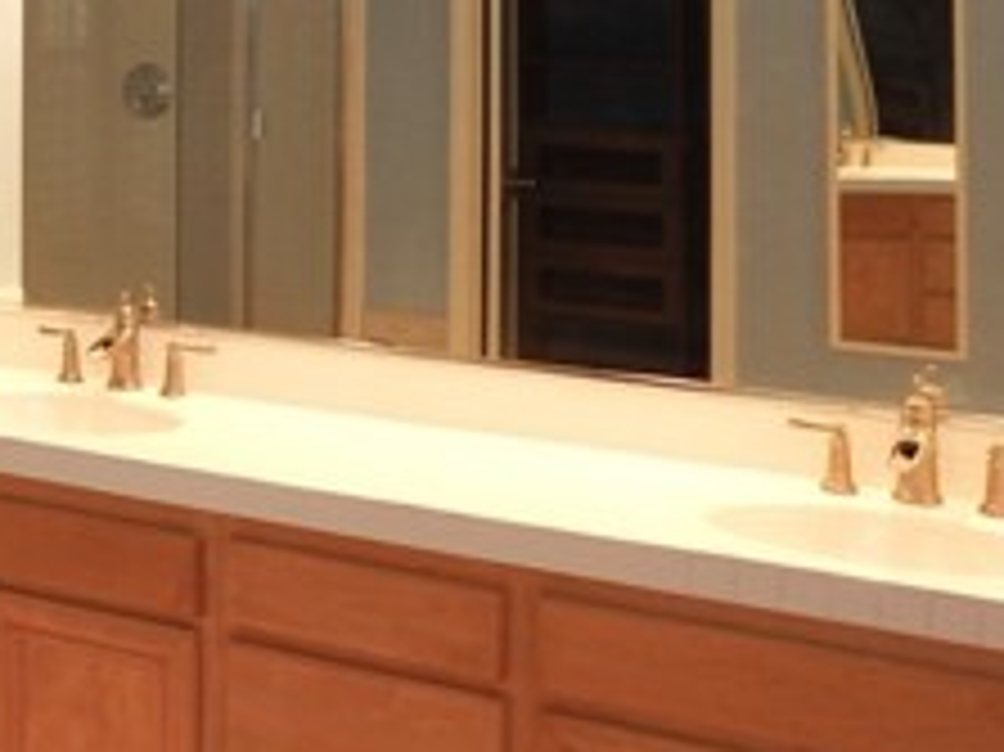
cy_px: 0
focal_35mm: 66
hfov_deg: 25.0
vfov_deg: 21.5
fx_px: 1913
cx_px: -347
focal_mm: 4
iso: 125
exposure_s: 1/30
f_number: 3
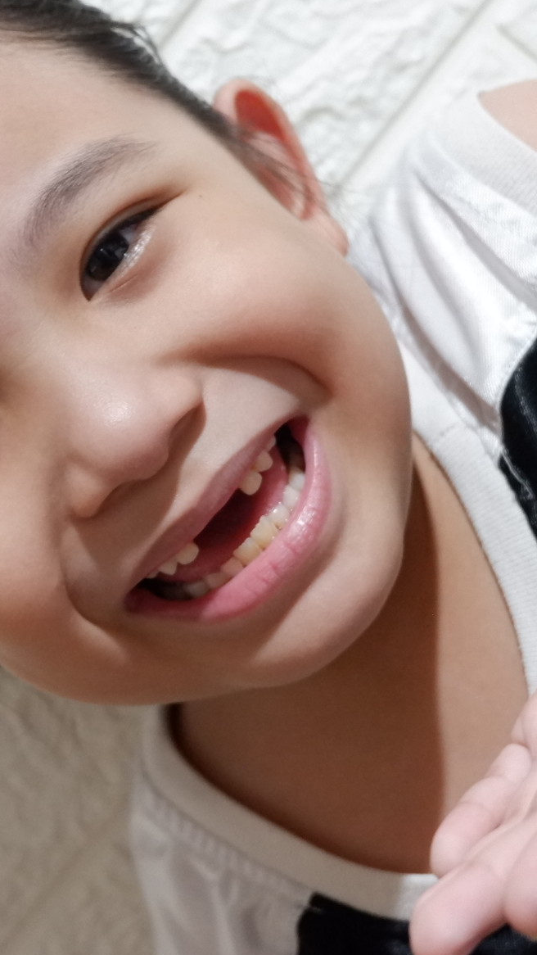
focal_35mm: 67
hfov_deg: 17.8
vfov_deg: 31.4
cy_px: 474
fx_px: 1696
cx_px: 105
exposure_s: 1/20
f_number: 4.5
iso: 3200
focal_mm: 28.2
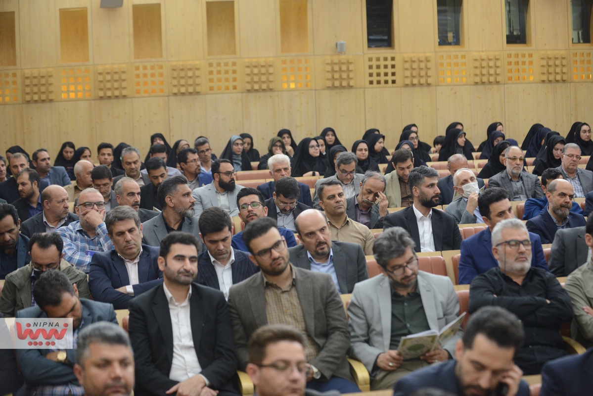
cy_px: 198
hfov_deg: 28.8
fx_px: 1153
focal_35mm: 70
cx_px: 296
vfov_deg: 19.5
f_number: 2.8
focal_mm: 70
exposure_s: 1/100
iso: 3200
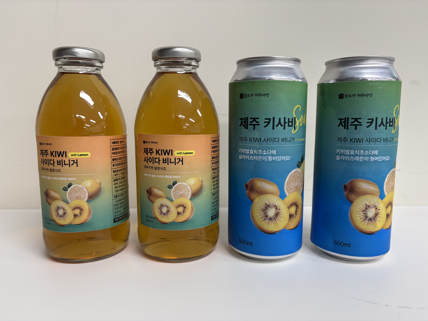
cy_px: 160
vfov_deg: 53.1
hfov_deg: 67.3
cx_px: 214
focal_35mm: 26
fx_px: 321
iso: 100
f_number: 1.6
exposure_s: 1/120
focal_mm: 5.96
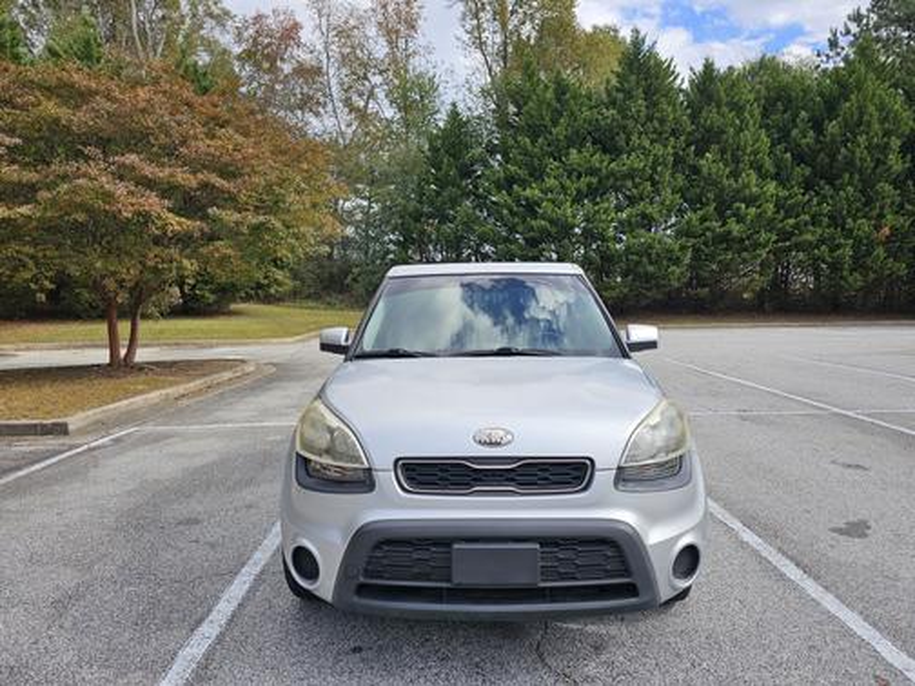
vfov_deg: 58.9
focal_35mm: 23
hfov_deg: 73.9
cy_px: 343
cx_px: 458
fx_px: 608
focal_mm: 6.3
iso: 10
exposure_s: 1/490
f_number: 1.7
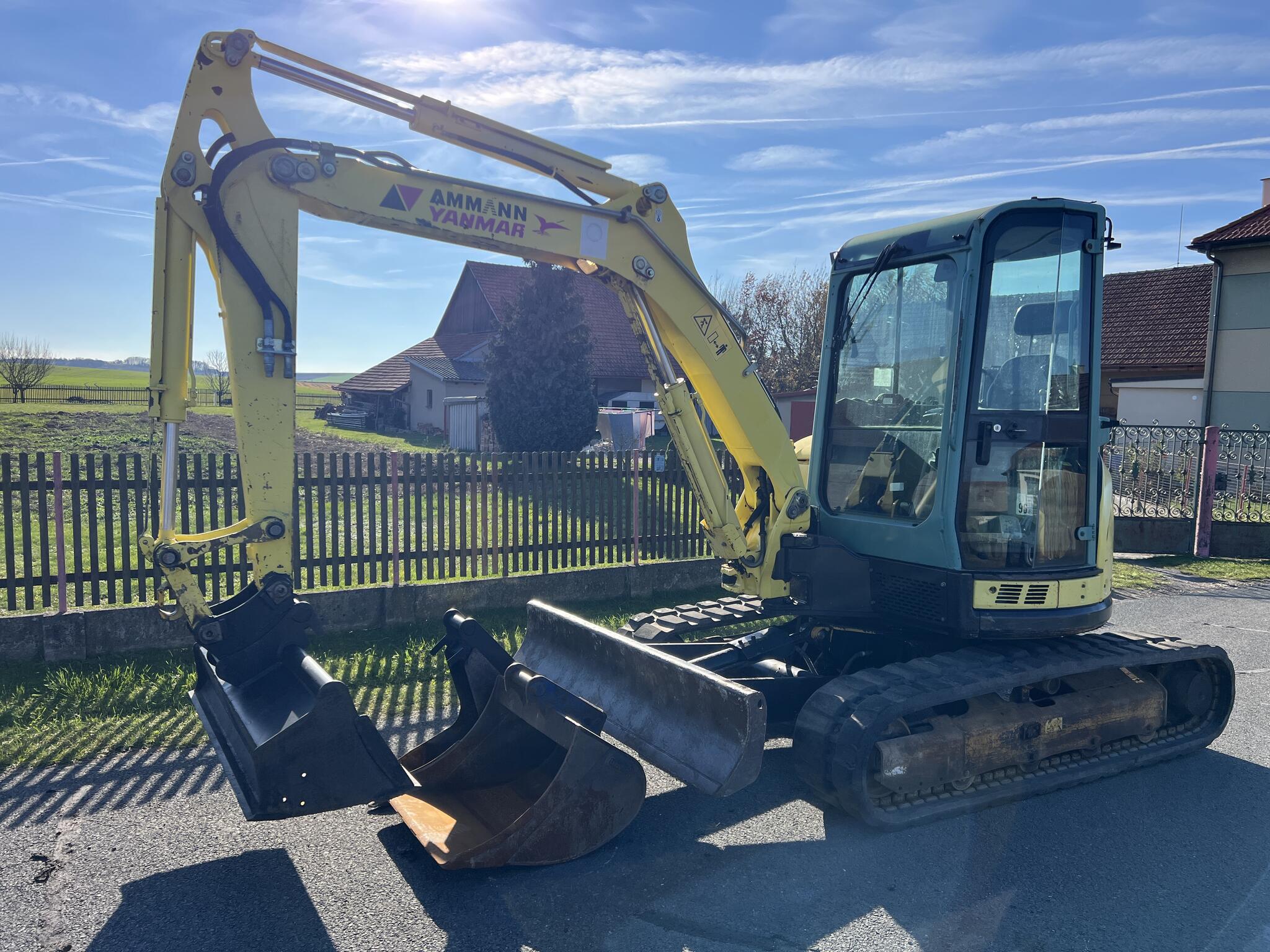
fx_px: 954
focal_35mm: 26
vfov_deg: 53.1
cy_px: 476
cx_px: 635
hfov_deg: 67.3
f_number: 1.5
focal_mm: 5.7
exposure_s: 1/4444
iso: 50
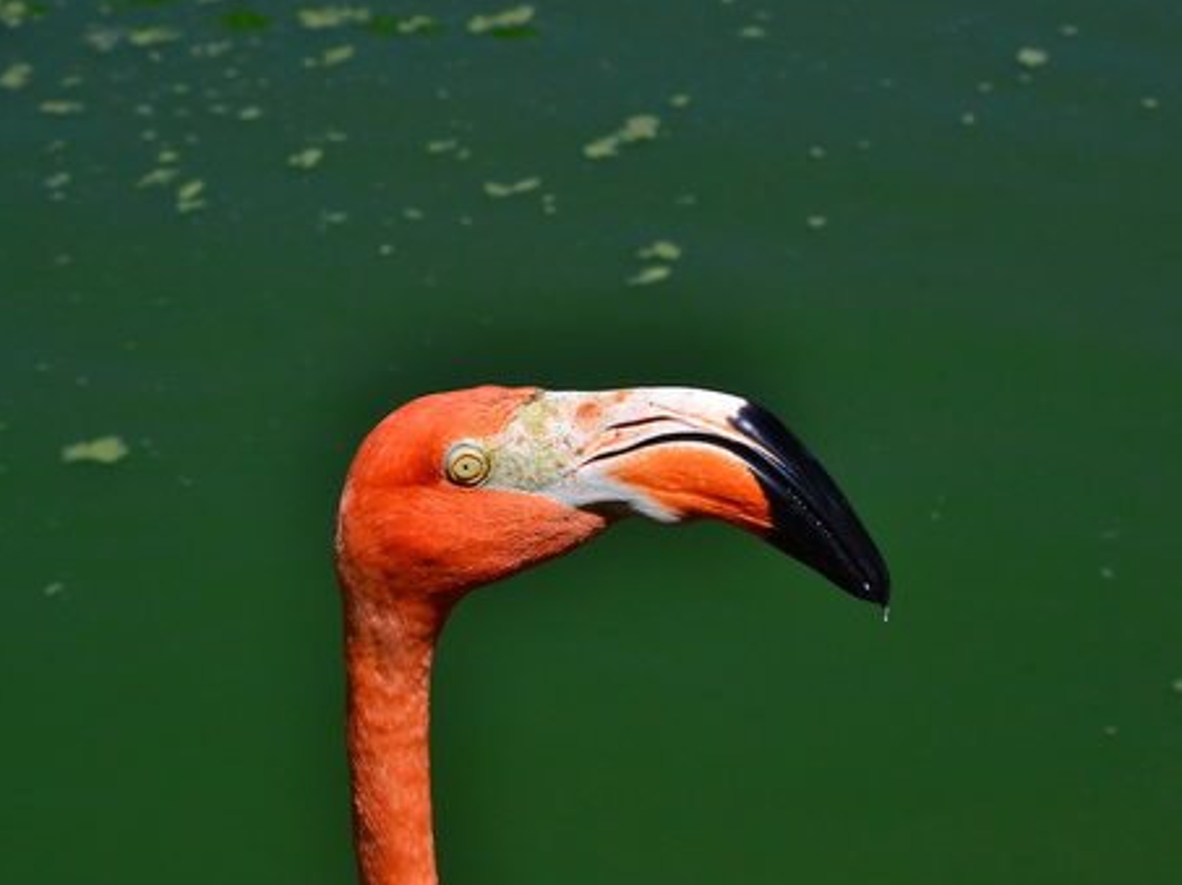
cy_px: 496
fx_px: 4435
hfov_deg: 15.2
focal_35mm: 130
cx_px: 524
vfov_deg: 11.4
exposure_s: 1/400
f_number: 14
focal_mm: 68
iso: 400
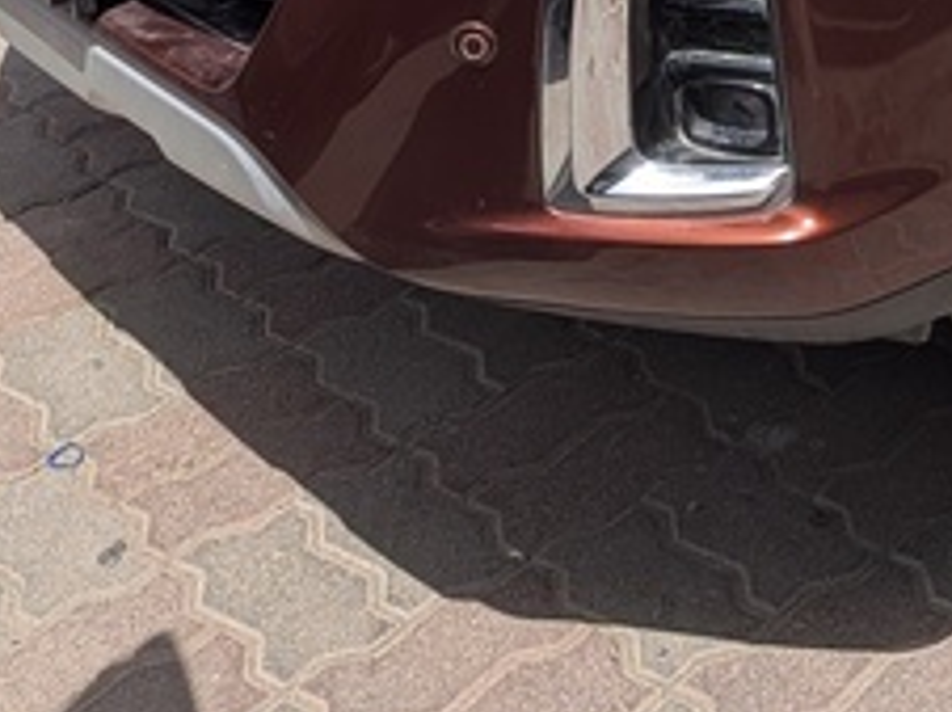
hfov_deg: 20.8
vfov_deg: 15.2
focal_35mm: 85
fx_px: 2335
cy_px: -531
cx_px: 1268
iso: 37
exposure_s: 1/2058
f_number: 1.7
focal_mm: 4.53
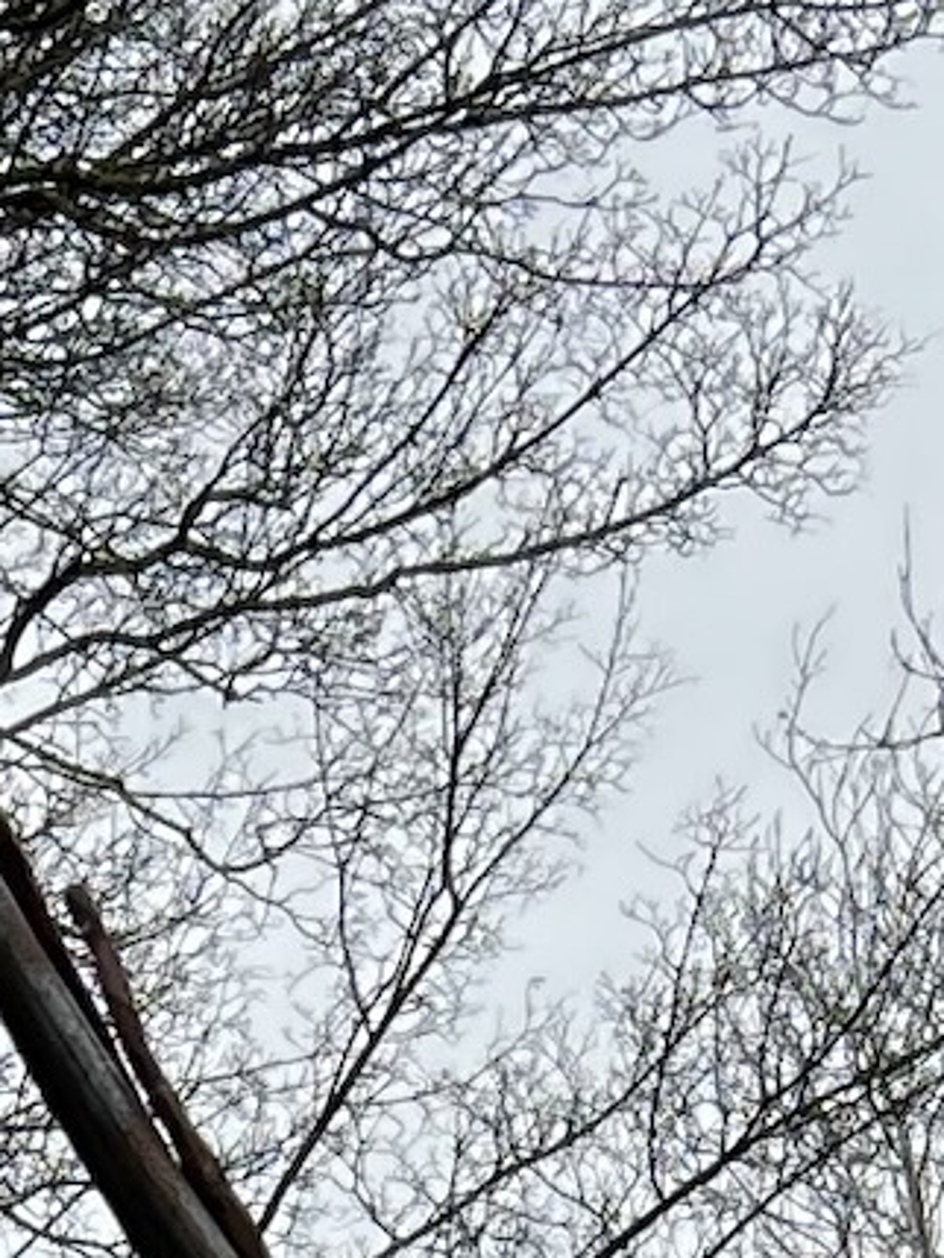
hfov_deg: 7.2
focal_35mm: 202
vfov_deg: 8.2
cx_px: -431
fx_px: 7341
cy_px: 3910
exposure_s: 1/421
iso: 50
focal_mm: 5.7
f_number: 1.5
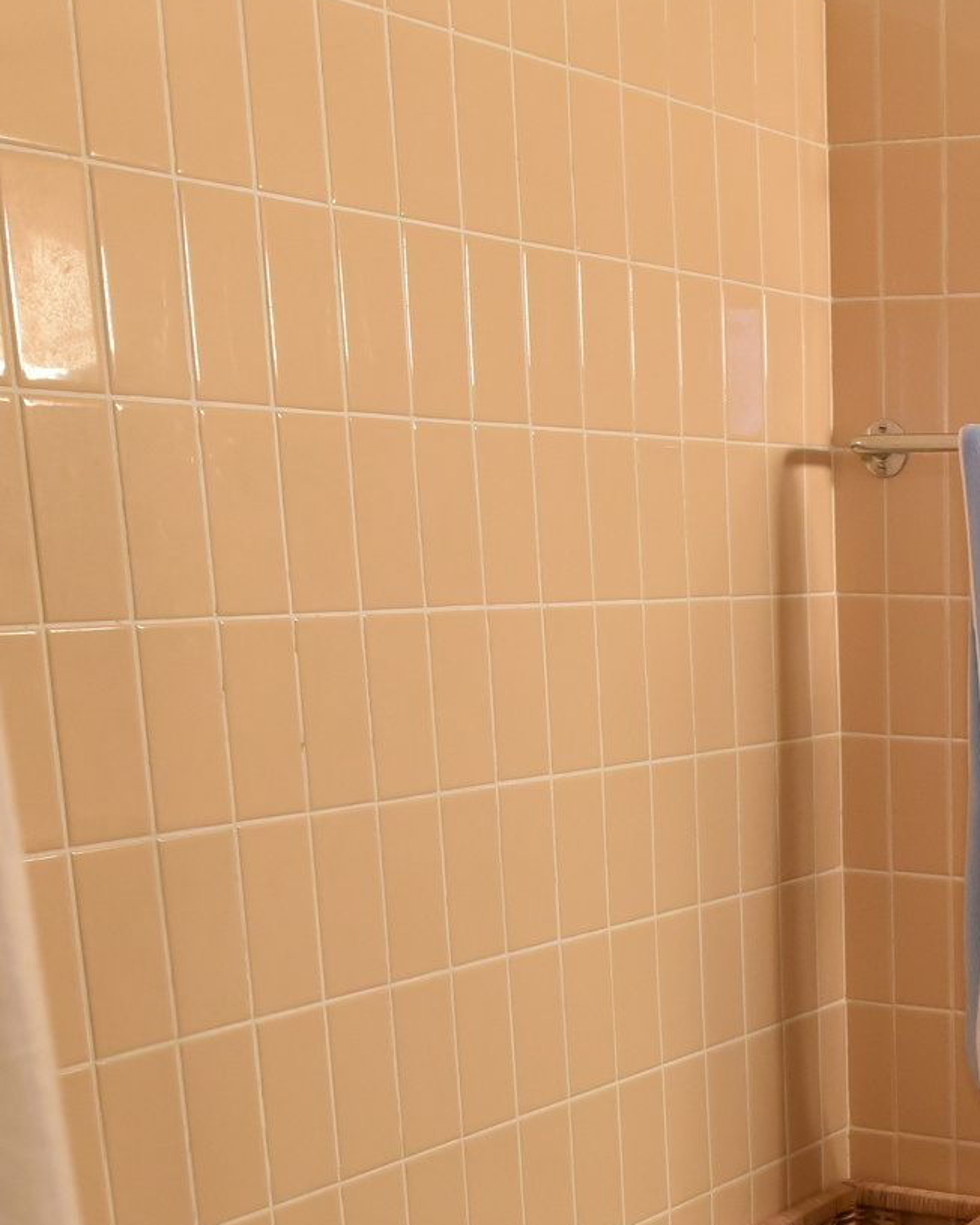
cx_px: 1140
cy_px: 1139
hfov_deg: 23.8
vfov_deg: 30.3
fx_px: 2139
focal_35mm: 59
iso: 3200
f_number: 5
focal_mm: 20
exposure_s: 1/80
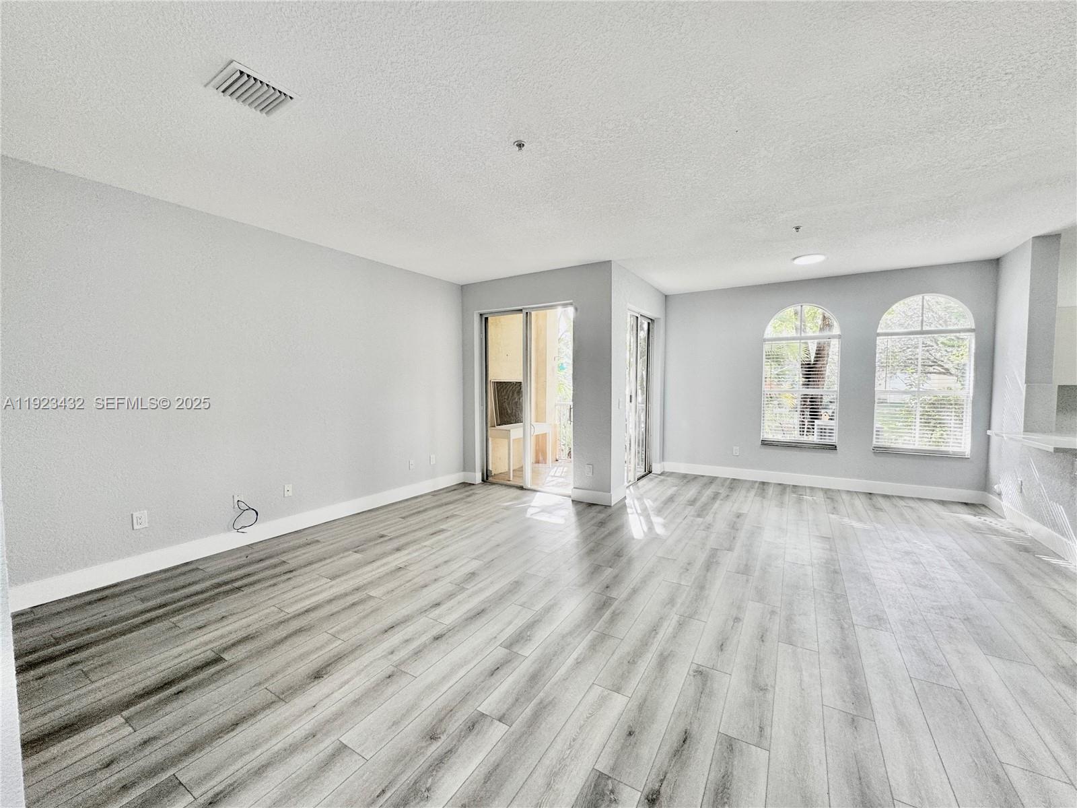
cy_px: 404
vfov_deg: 85.7
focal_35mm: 14
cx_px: 538
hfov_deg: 102.1
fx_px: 436
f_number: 2.2
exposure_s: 1/99
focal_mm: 2.22
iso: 100
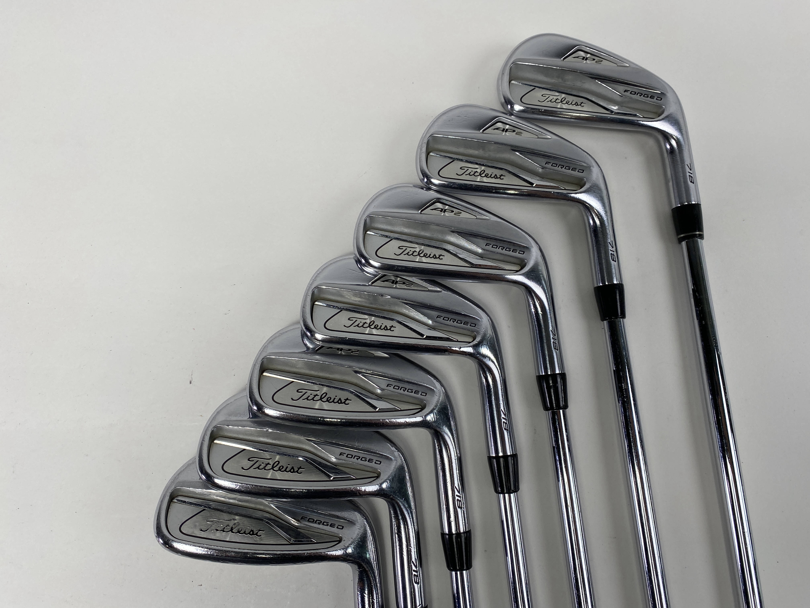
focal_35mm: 26
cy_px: 304
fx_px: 608
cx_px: 405
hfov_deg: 67.3
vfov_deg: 53.1
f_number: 1.8
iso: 32
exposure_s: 1/377
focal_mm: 4.25
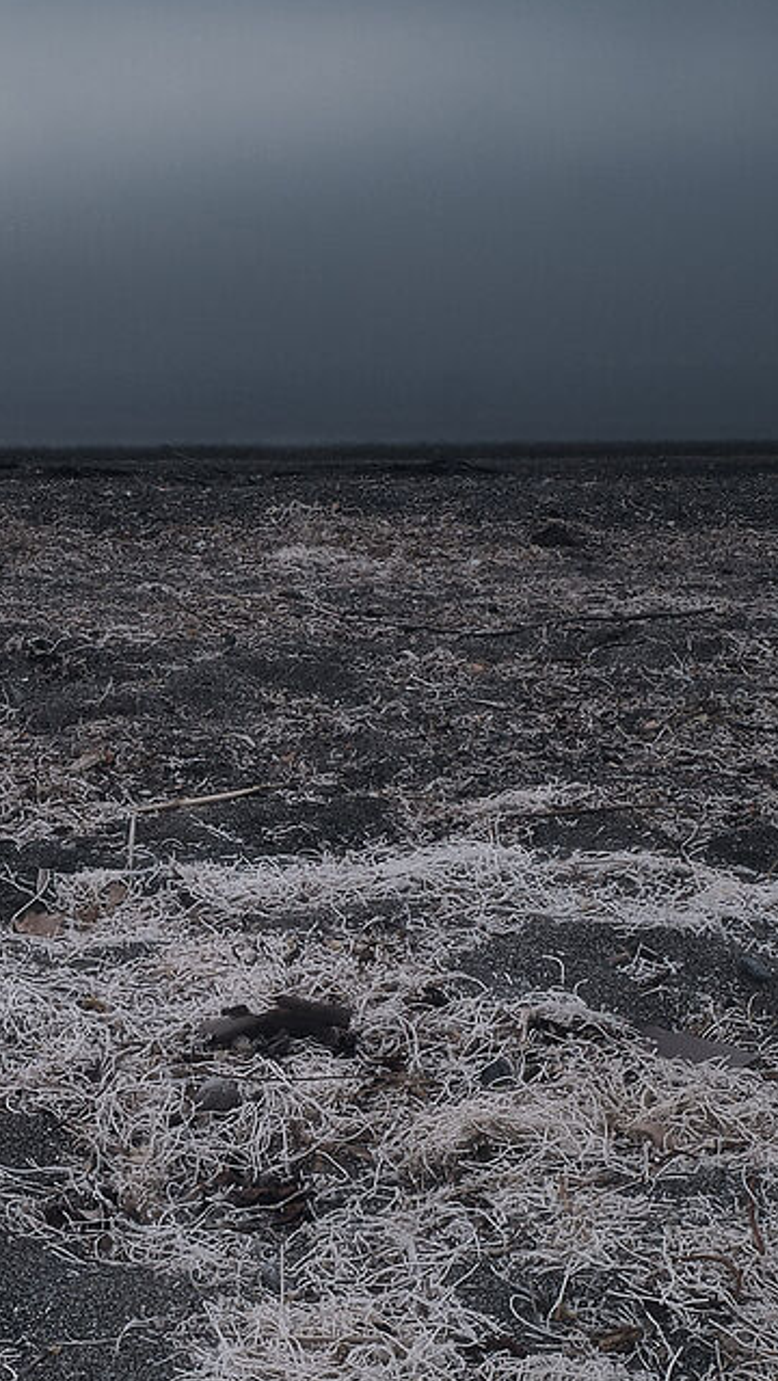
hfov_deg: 20.1
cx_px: 132
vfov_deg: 34.8
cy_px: 1009
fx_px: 2161
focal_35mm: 59
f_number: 16
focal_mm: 10
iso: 200
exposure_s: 40
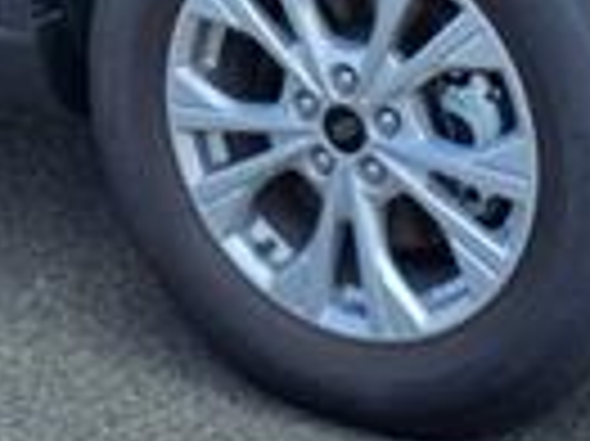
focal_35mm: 132
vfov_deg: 10.7
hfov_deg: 14.9
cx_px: 140
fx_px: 2248
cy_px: -292
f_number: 1.9
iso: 40
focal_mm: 3.58
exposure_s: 1/1429
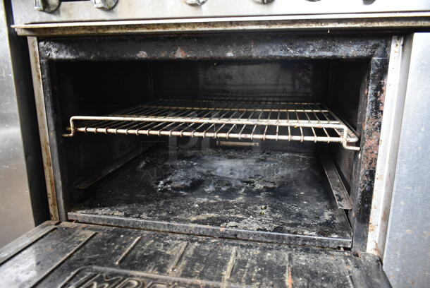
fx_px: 323
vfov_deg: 48.0
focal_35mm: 27
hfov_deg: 67.3
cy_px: 144
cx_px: 215
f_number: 3.5
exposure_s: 1/30
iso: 1250
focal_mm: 18
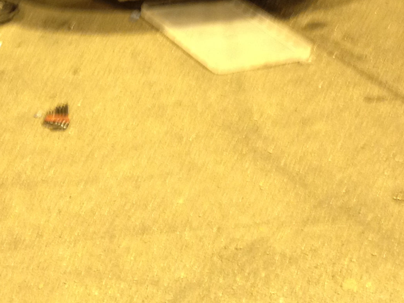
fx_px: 1284
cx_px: 167
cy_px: -164
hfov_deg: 17.9
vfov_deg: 12.7
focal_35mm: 110
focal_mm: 4.28
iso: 125
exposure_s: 1/20
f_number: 2.4
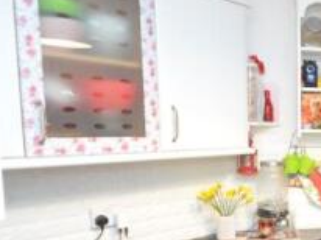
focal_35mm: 51
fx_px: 468
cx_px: 371
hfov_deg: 32.3
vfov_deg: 28.3
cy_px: 182
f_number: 3.5
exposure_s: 1/30
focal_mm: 11
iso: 1600
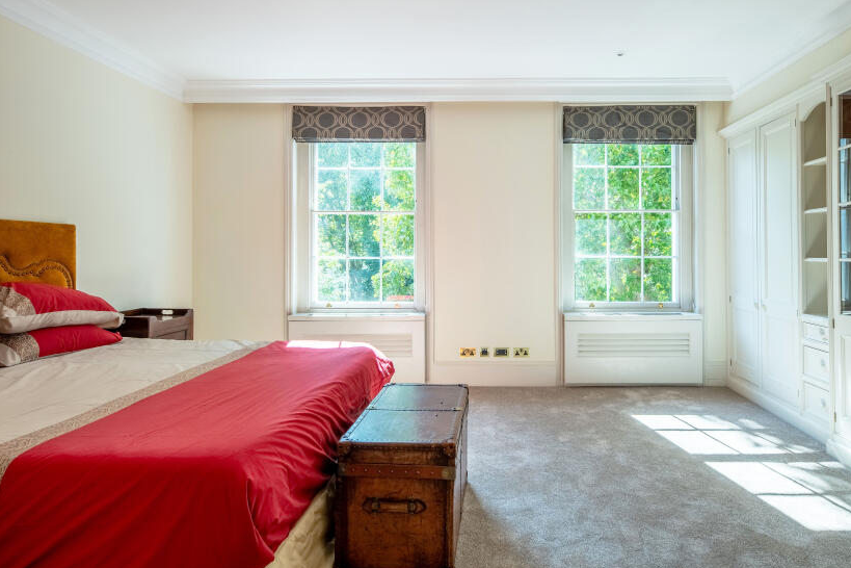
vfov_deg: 61.8
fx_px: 473
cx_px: 480
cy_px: 262
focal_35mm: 20
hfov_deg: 83.6
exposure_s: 1/800
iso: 250
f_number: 8
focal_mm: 16
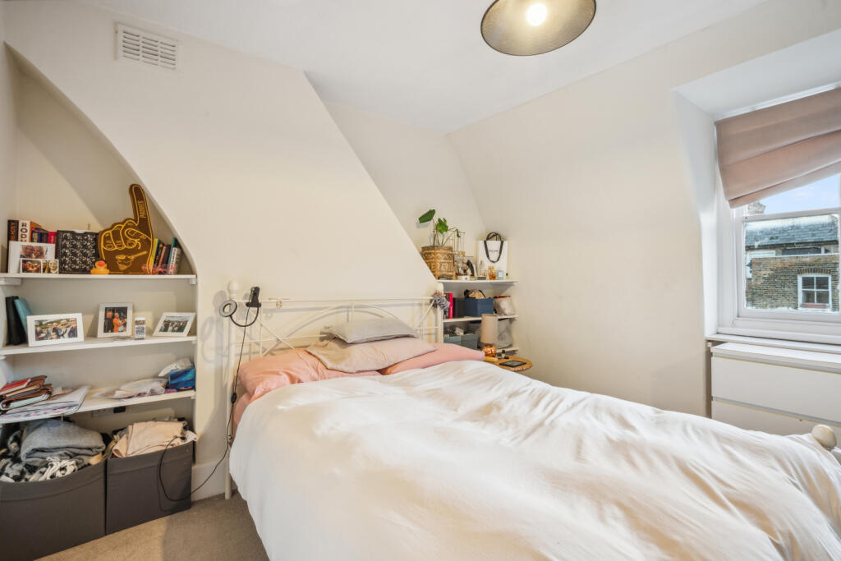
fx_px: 374
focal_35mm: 16
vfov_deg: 73.8
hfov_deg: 96.7
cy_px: 280
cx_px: 420
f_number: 11
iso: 500
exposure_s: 1/4
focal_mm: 16
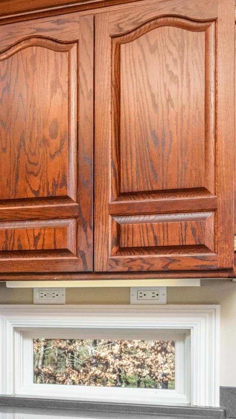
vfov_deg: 29.6
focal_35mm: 70
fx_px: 783
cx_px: -276
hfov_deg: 13.8
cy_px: 309
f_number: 11
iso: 320
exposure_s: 1.6
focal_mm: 17
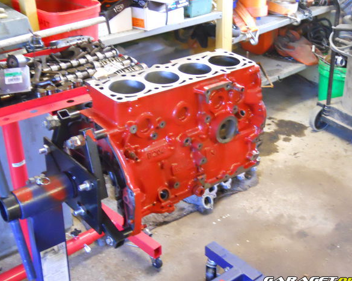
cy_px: 142
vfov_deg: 30.8
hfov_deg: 38.0
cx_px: 174
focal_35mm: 49
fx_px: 511
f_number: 3.4
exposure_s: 1/20
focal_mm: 8.3
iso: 800
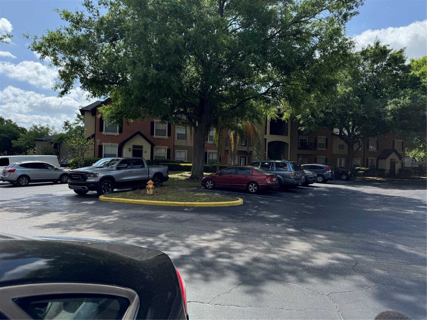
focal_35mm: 24
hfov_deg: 71.6
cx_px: 214
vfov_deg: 56.8
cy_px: 160
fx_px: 296
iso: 80
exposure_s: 1/7937
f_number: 1.78
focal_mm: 6.76
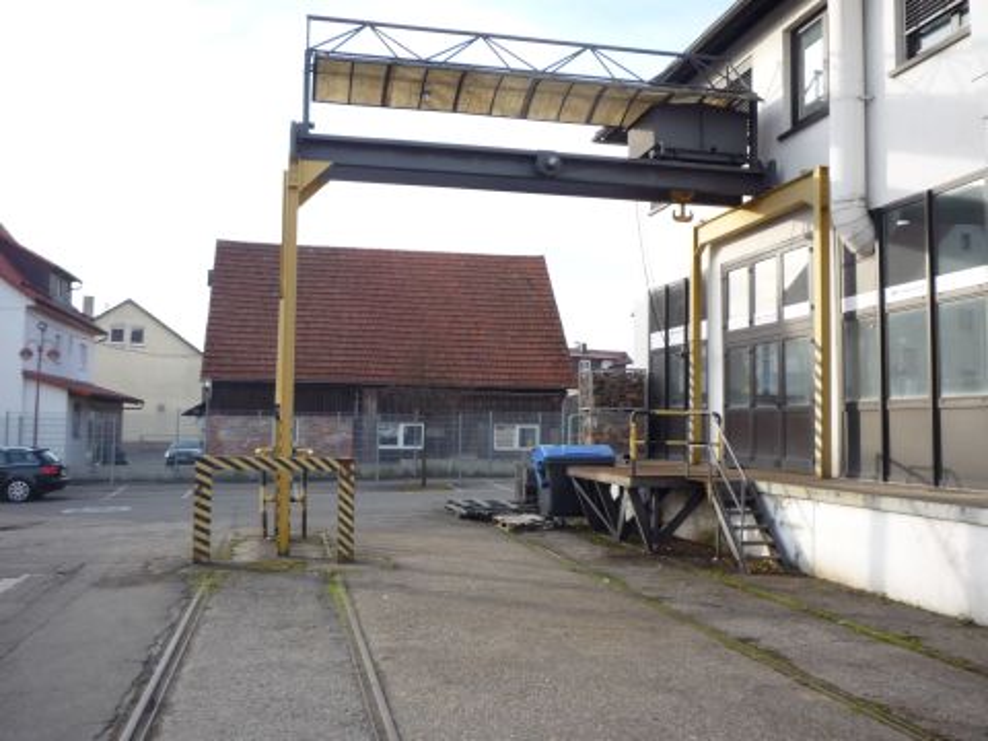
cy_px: 370
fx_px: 913
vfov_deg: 44.2
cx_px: 494
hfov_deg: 56.8
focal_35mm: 32
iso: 100
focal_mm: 5.2
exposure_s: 1/125
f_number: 4
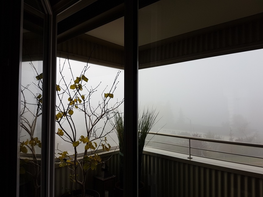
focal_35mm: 26
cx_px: 132
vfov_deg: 53.0
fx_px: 197
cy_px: 98
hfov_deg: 67.3
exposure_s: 1/572
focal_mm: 4.2
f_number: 1.7
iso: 40
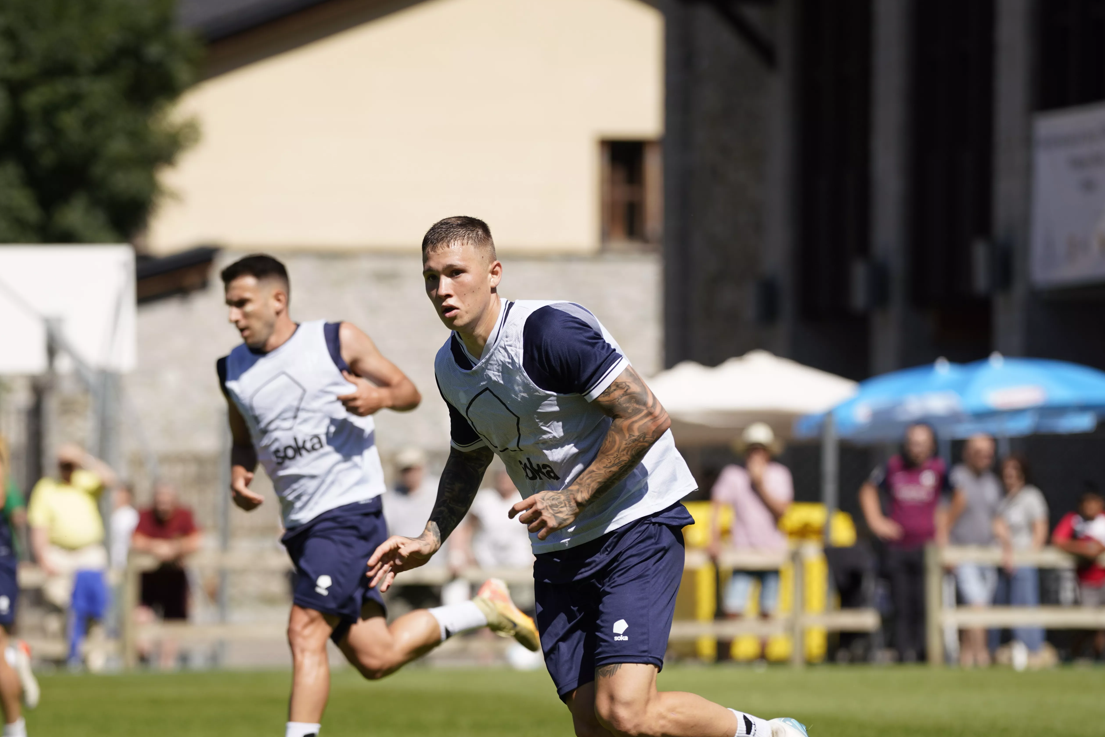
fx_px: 9700
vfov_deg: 4.4
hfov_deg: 6.5
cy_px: 521
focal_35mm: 316
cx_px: 420
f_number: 3.5
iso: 100
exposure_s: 1/1250
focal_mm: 200
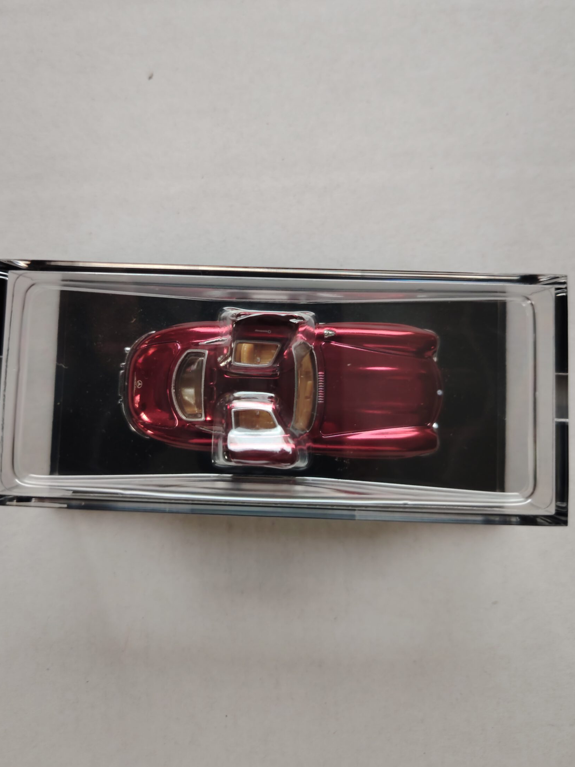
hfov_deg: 49.7
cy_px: 324
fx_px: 620
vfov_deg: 63.1
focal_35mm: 28
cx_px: 270
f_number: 1.75
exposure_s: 1/50
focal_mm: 5.25
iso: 697
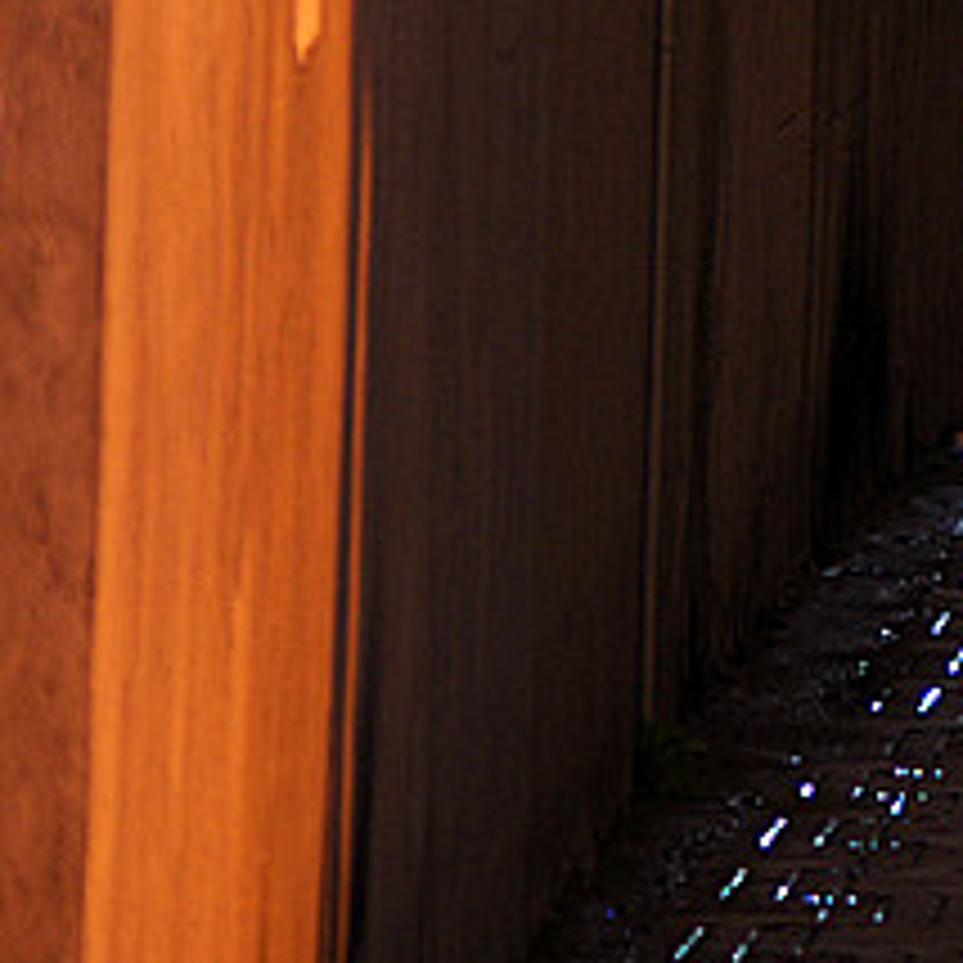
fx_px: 14698
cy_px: 79
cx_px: 1642
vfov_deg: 3.7
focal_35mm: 467
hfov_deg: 3.7
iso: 200
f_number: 4
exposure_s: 2.5
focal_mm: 97.5
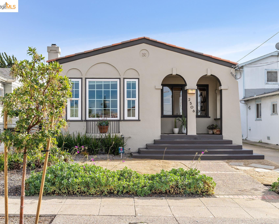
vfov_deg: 34.2
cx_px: 142
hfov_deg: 42.0
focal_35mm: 44
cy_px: 112
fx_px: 363
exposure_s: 1/320
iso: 160
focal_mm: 39
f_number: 9
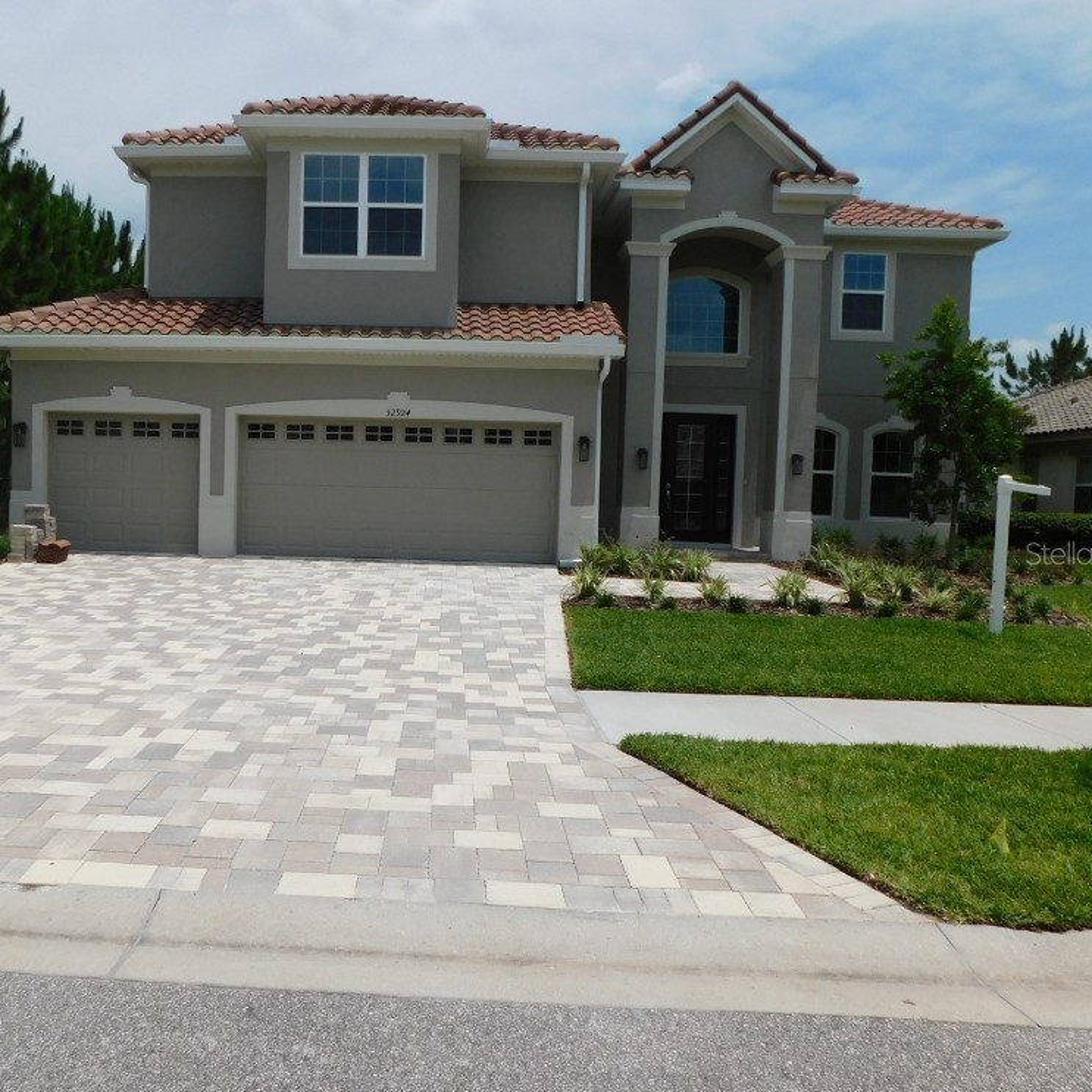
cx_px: 412
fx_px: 999
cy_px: 553
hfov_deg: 56.6
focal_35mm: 28
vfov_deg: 57.3
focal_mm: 4
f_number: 6
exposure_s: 1/1000
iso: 125
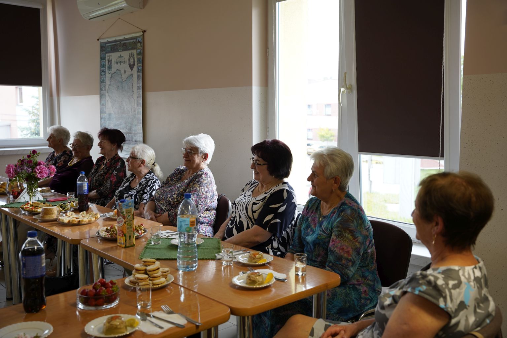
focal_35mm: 37
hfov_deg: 51.9
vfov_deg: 35.9
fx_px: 521
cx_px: 254
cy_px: 169
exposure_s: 1/60
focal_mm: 37
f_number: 4
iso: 160
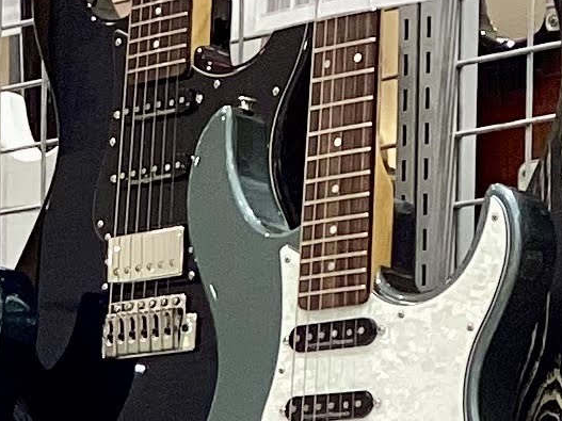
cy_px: 796
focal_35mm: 192
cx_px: -191
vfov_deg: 7.5
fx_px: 3116
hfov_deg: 10.1
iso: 125
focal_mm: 3.3
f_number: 2.4
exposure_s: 1/60
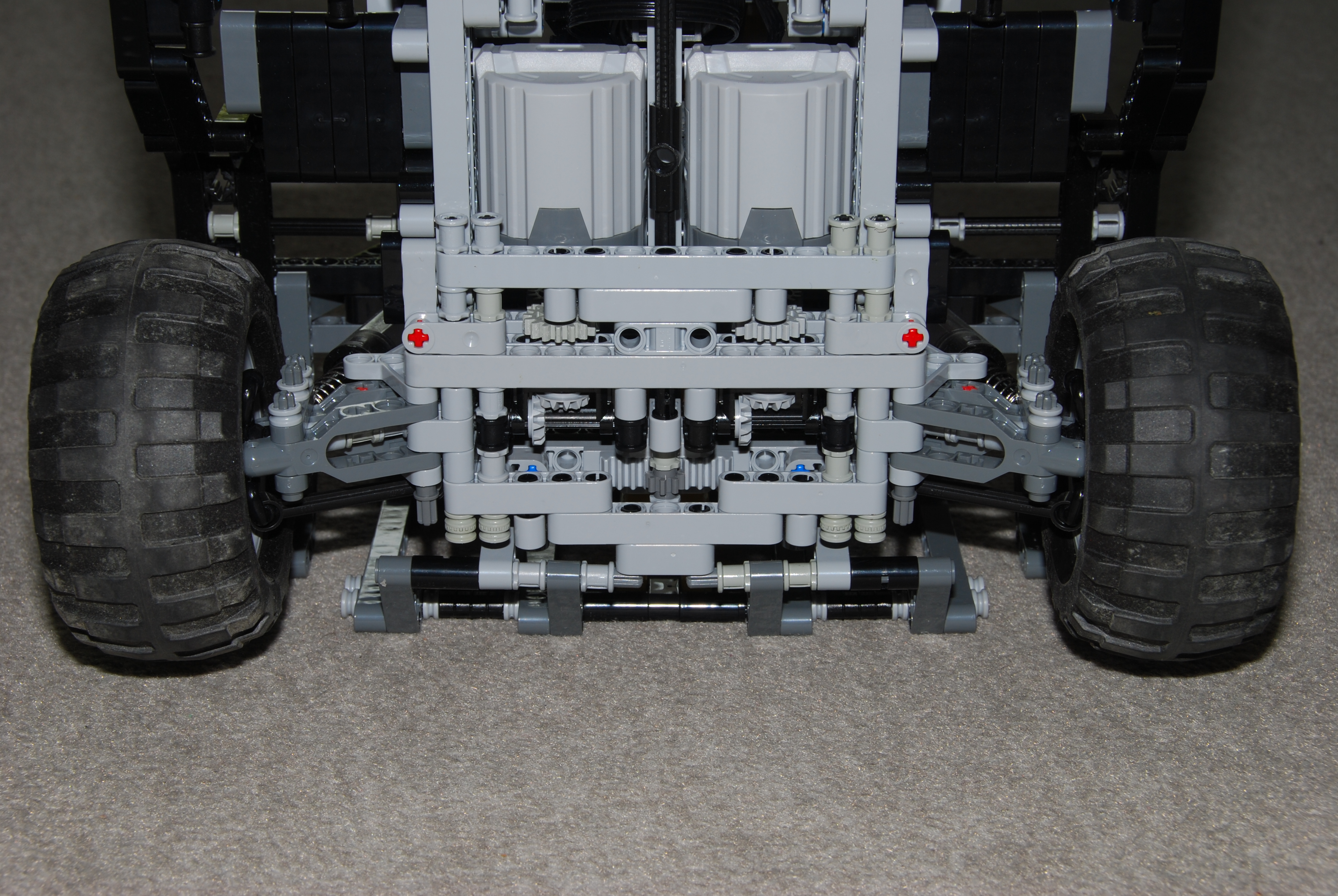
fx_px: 2791
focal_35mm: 75
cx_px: 669
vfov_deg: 18.2
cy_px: 448
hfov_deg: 27.0
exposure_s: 1/60
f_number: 11
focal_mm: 50
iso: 100
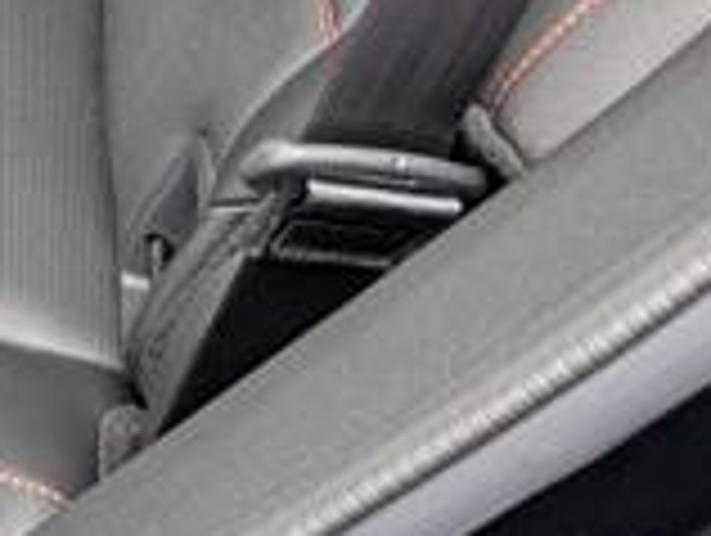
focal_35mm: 97
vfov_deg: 14.3
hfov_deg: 18.1
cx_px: -342
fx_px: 1995
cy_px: -275
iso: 862
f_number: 1.68
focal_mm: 6.9
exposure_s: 1/270
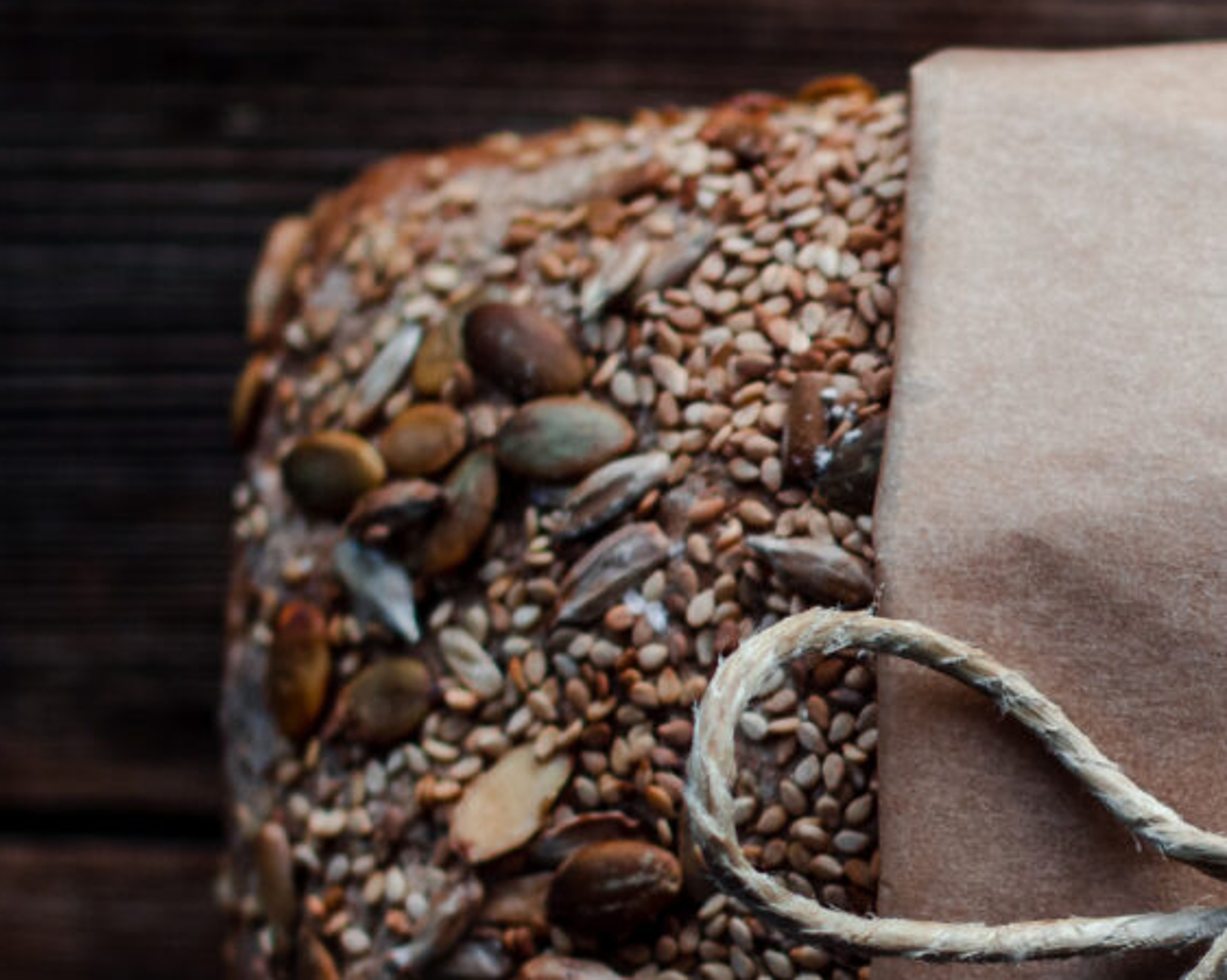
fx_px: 5045
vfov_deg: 11.0
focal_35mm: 139
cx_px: 1509
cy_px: 827
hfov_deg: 13.5
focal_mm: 25
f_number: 2
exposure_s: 1/100
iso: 200
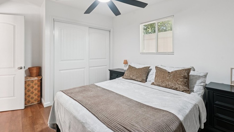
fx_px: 105
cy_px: 48
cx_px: 119
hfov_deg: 95.9
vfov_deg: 62.8
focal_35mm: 17
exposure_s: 1/6
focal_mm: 14
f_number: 8
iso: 400
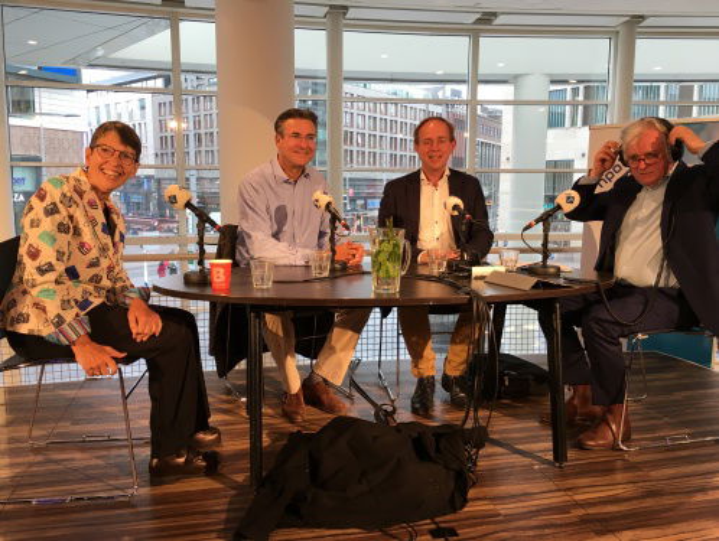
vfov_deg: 48.3
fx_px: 603
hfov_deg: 61.6
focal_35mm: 29
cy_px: 270
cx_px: 360
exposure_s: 1/33
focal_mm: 4.15
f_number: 2.2
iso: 25
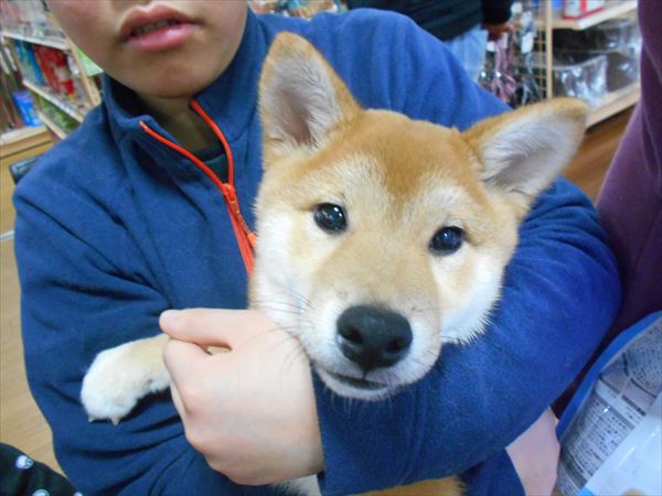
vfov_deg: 46.8
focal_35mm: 30
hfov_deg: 60.0
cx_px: 331
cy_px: 248
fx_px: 574
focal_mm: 5.1
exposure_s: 1/60
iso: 800
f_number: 3.4
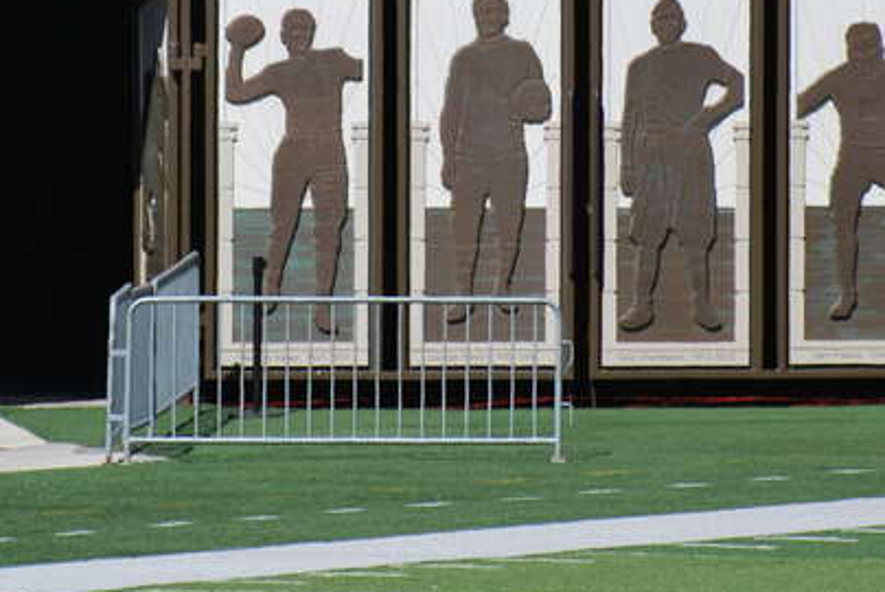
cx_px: 508
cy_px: 79
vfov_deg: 1.6
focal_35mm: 856
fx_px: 21058
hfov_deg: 2.4
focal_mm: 300
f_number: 5.6
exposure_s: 1/1250
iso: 200
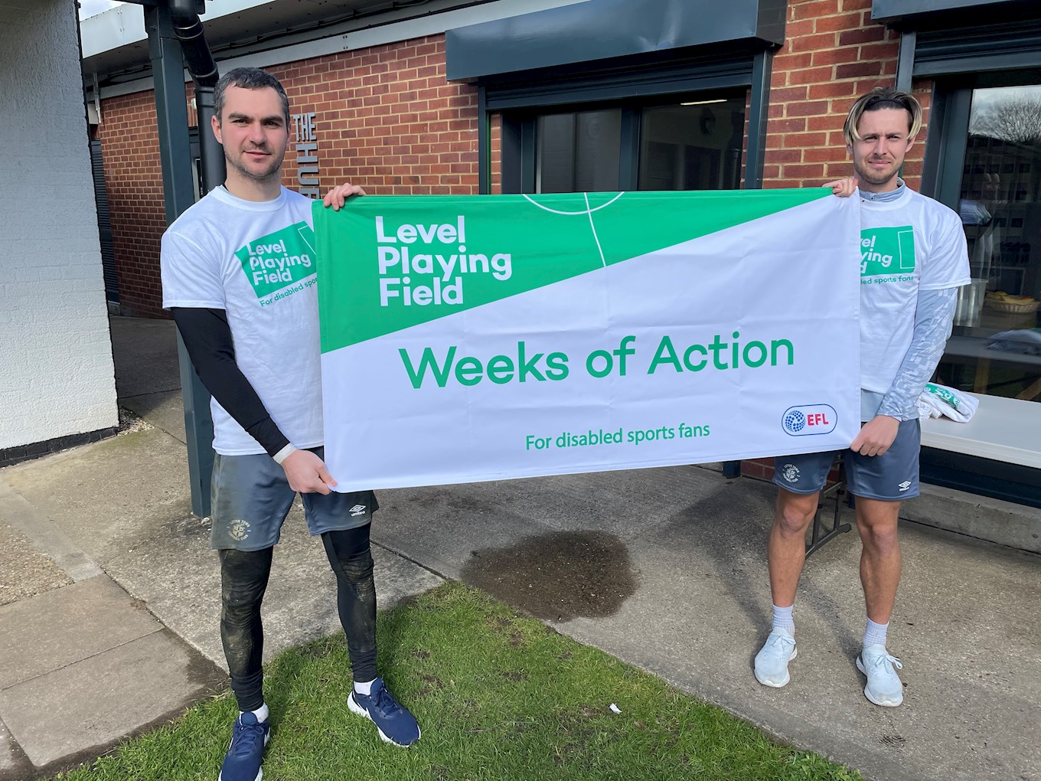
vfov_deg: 53.1
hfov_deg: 67.3
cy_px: 390
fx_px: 782
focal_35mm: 26
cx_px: 520
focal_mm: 4.2
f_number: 1.6
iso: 32
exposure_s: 1/2304
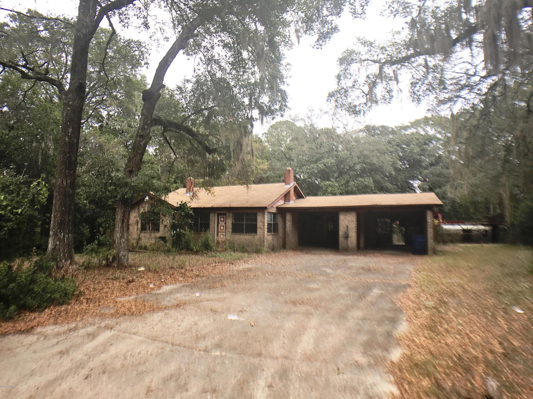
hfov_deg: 61.7
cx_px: 266
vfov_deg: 48.2
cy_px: 200
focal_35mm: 29
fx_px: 447
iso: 25
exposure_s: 1/120
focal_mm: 4.15
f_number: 2.2
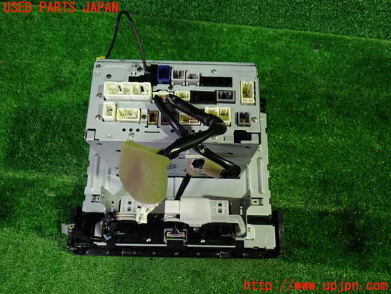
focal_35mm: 30
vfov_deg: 46.8
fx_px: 339
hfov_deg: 60.0
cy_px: 147
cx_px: 196
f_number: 2.3
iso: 320
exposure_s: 1/30
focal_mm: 5.4
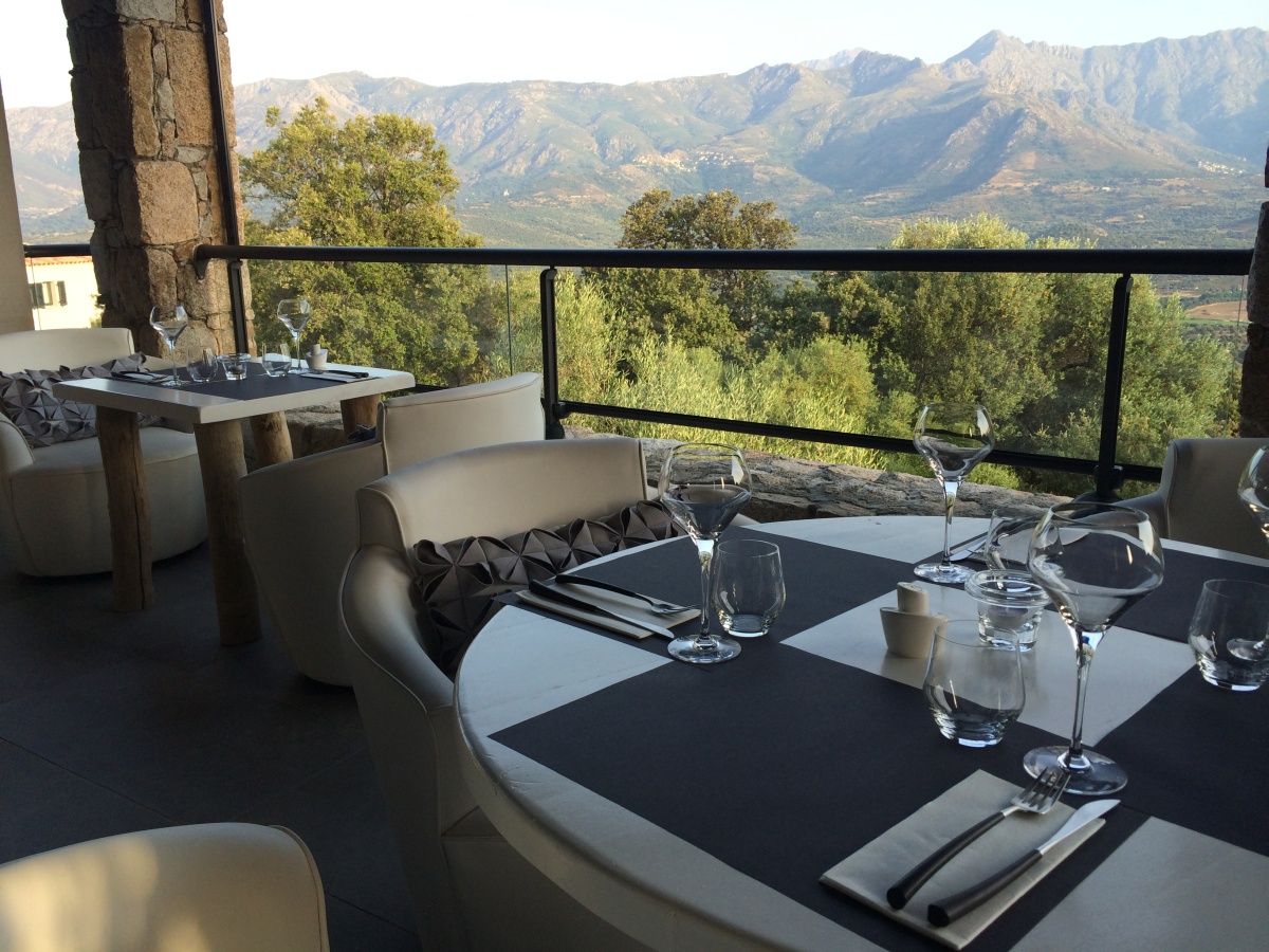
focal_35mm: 30
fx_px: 1100
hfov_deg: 60.0
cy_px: 476
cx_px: 634
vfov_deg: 46.8
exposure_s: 1/336
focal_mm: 4.12
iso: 32
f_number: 2.2
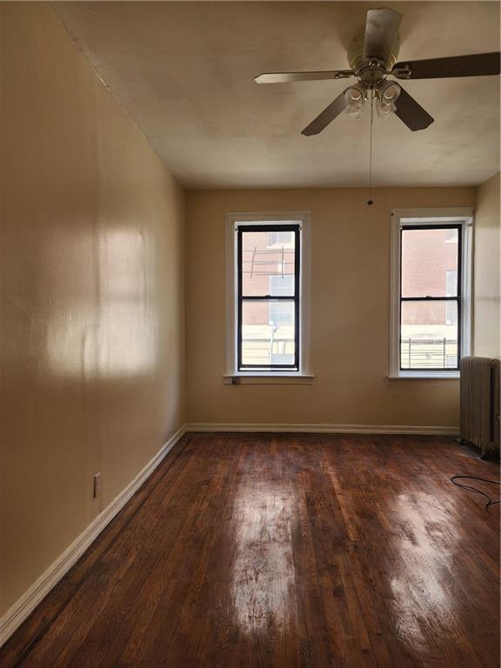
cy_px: 334
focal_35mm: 23
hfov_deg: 58.9
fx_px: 444
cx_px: 250
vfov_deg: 73.9
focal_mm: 6.4
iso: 40
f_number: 1.8
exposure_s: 1/180
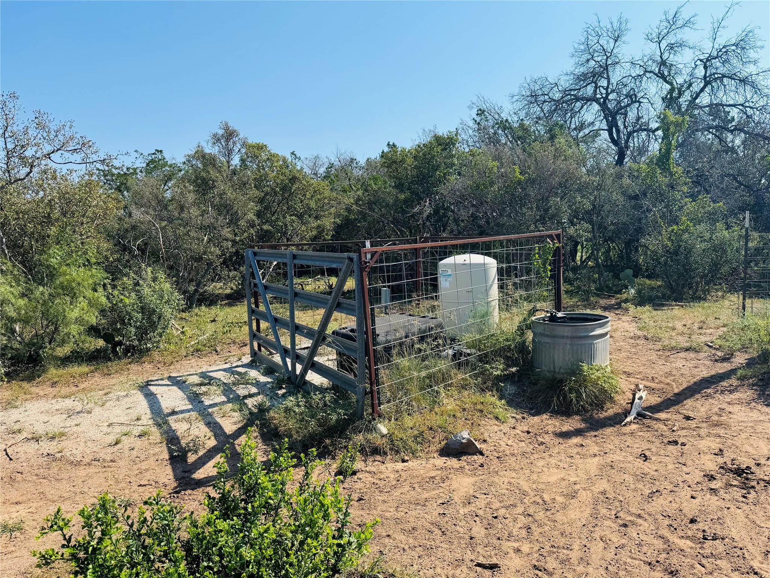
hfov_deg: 71.6
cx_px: 385
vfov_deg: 56.8
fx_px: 534
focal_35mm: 24
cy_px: 289
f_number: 1.78
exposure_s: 1/4049
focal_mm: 6.76
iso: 80
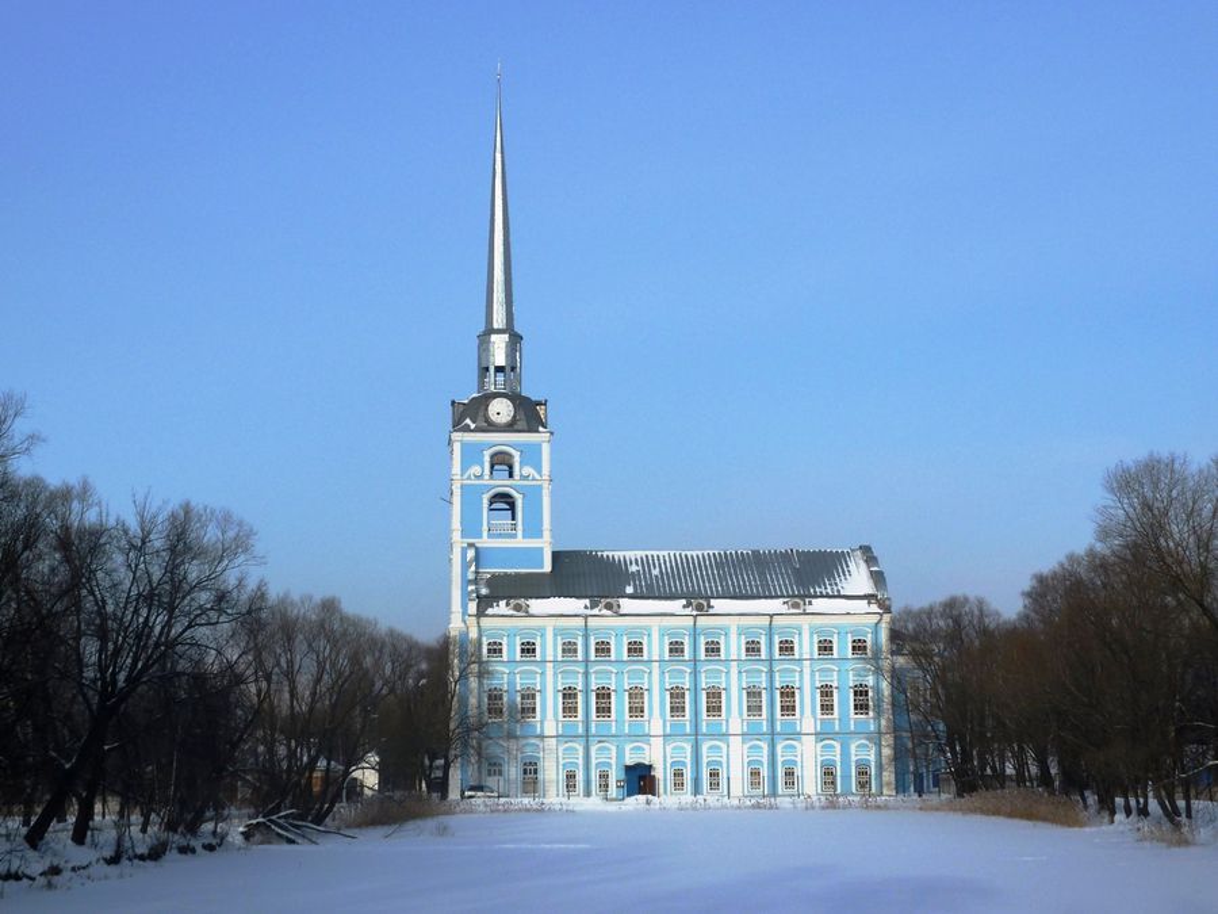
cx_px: 609
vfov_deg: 24.8
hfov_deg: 32.7
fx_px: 2076
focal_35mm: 59
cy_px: 457
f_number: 5
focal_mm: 9.7
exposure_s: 1/500
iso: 80
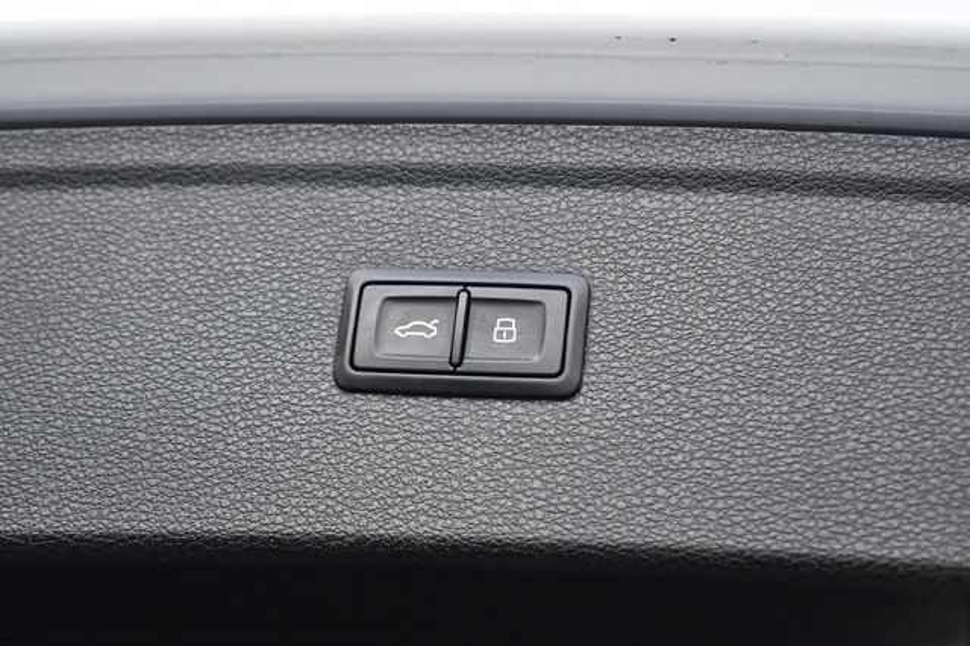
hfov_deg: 24.8
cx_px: 485
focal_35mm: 82
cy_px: 323
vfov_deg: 16.6
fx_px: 2208
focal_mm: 55
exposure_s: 1/125
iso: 2000
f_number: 5.6
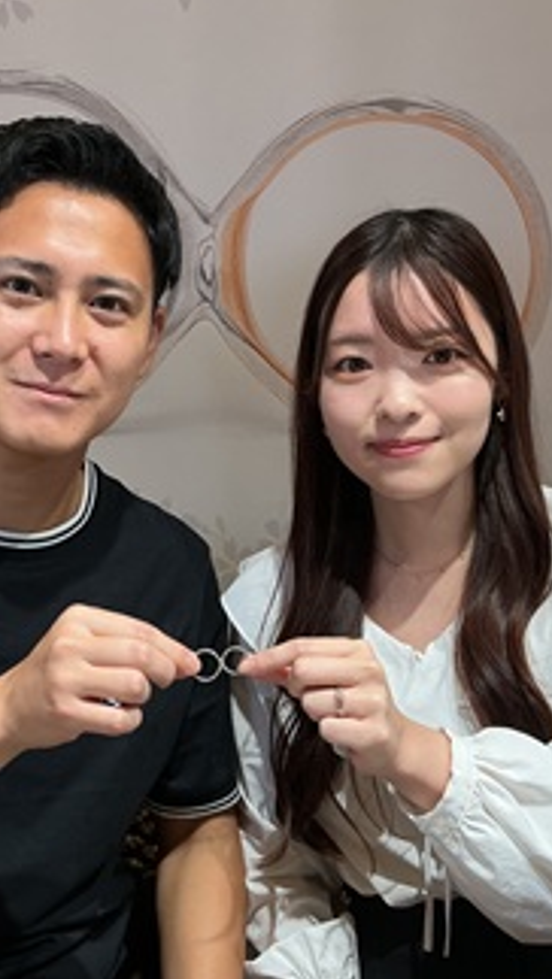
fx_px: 1143
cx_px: 194
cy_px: 477
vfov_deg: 46.4
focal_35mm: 44
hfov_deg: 27.0
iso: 32
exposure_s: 1/120
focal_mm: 3
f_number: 1.8
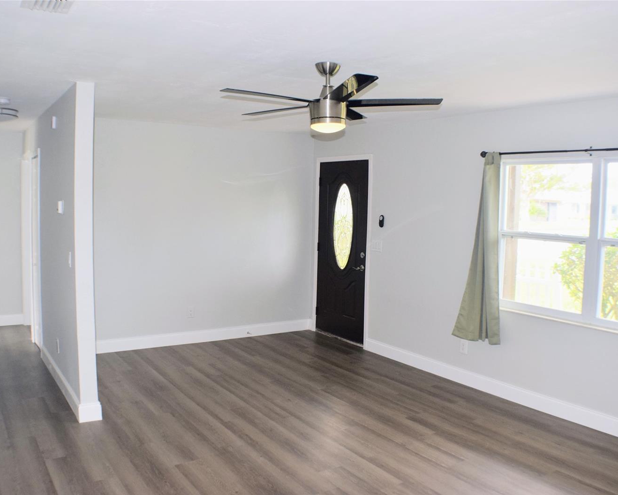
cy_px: 250
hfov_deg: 44.8
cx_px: 305
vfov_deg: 36.5
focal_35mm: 41
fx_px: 750
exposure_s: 1/125
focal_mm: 24
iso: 640
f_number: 5.6
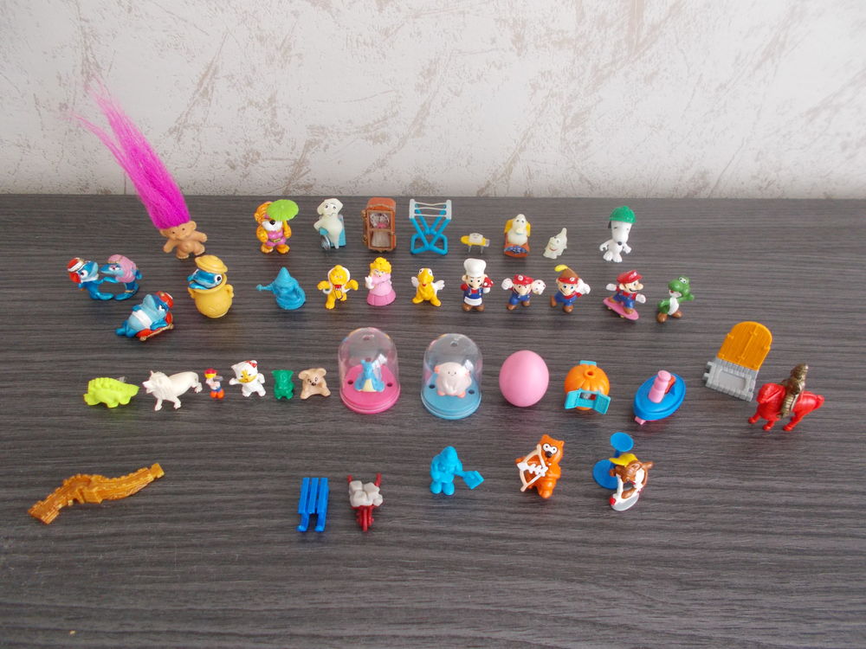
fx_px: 650
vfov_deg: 53.1
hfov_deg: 67.3
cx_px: 433
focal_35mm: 26
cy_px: 324
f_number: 3.2
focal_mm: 4.6
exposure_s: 1/15
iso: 200
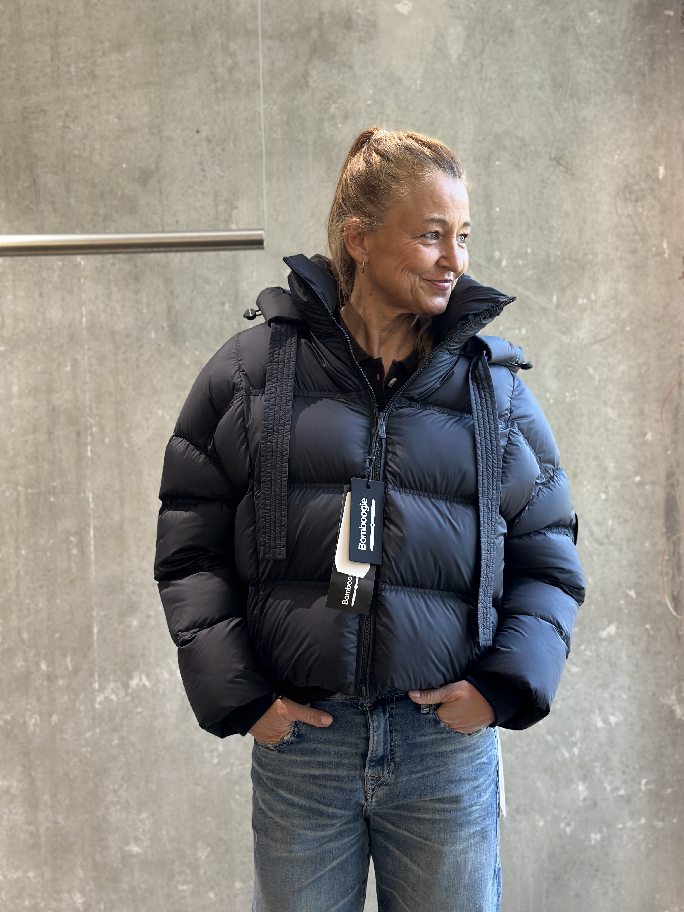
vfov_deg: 39.7
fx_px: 1265
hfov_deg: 30.3
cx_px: 342
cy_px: 456
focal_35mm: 48
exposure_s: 1/100
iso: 160
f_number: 1.78
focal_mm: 6.86
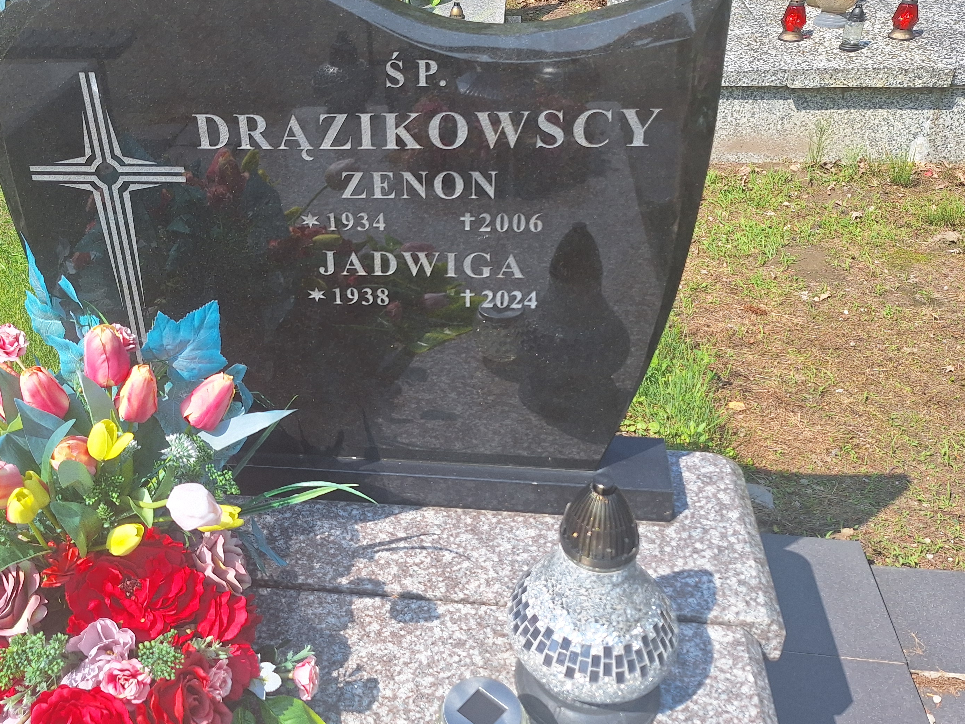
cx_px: 342
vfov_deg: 41.7
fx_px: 948
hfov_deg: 53.2
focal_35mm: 34
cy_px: 320
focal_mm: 5.54
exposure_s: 1/2070
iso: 40
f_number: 1.8
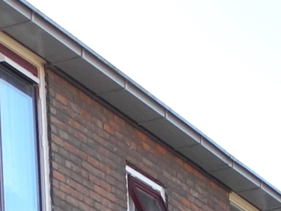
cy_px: 643
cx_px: -367
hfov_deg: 9.2
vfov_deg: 6.8
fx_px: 1583
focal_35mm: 195
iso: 100
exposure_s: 1/400
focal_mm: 6
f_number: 2.8
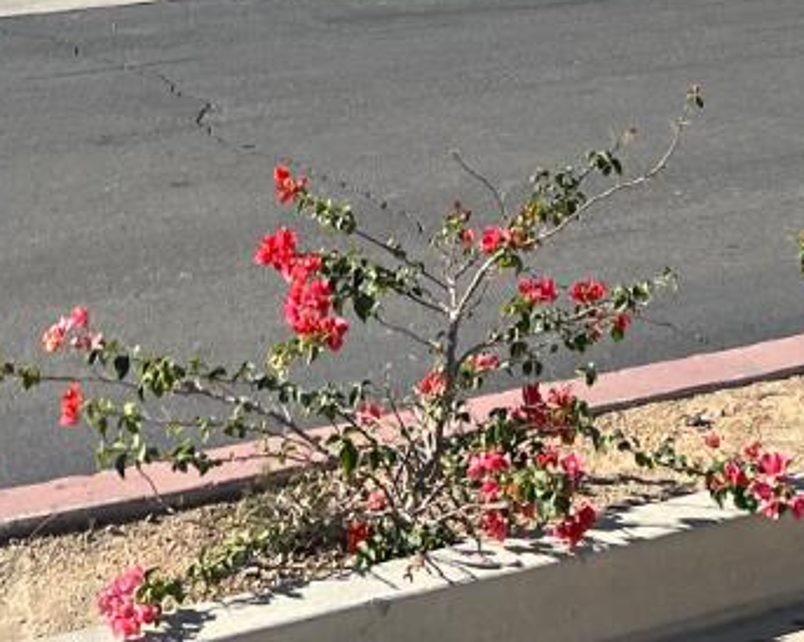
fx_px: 2640
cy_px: -627
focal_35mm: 111
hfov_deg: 17.3
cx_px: 382
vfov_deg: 12.3
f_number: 1.5
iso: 50
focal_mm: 5.7
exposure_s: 1/4444
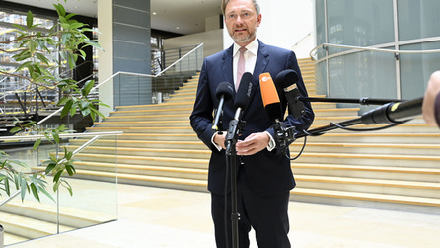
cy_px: 110
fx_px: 420
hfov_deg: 55.3
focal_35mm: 36
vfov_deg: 32.8
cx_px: 221
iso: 4000
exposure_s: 1/640
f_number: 5.6
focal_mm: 34
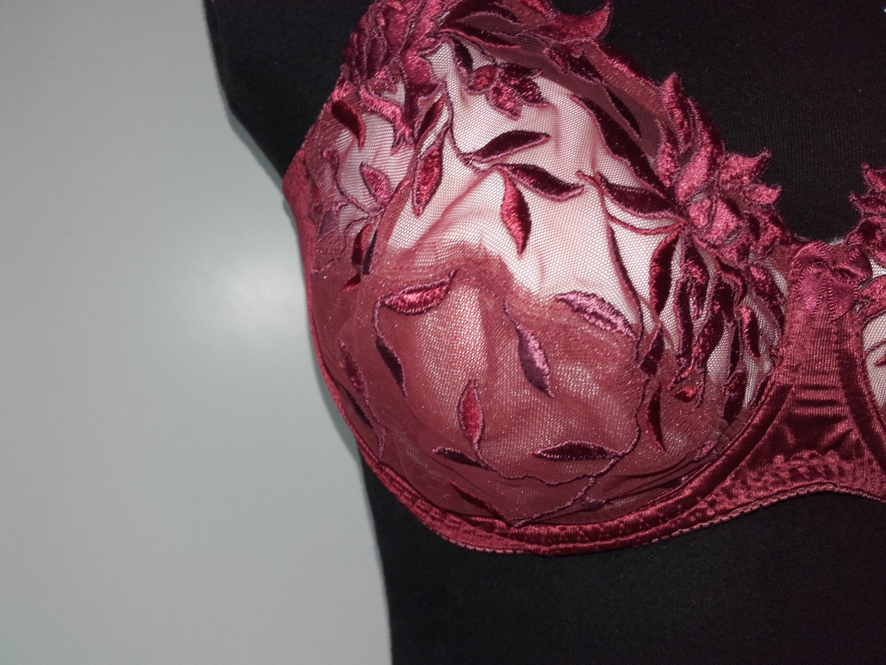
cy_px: 332
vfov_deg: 45.4
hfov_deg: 58.3
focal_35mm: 31
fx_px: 794
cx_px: 443
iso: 60
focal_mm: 3.31
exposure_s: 1/50
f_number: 2.2
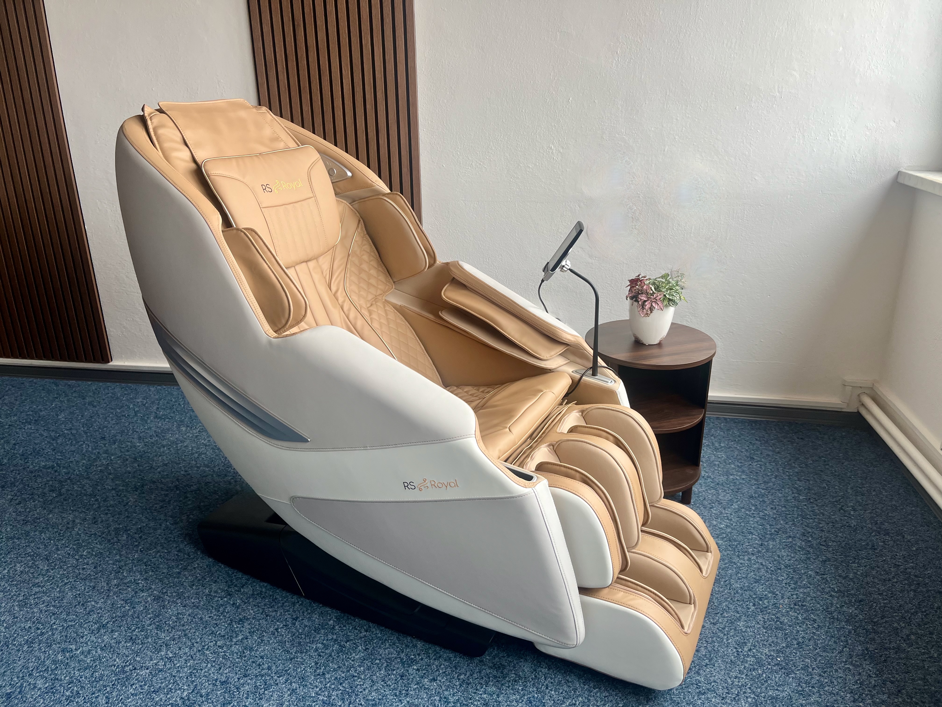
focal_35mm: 26
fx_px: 708
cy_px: 354
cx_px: 471
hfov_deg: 67.3
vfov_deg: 53.1
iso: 64
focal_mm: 5.1
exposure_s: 1/121
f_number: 1.6
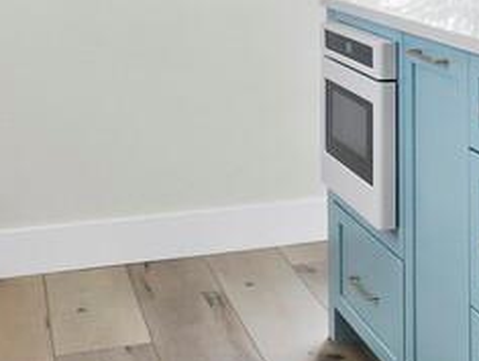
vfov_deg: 14.9
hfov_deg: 17.9
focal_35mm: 95
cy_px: -116
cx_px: 762
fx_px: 1317
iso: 200
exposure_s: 1/10
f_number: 11
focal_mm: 7
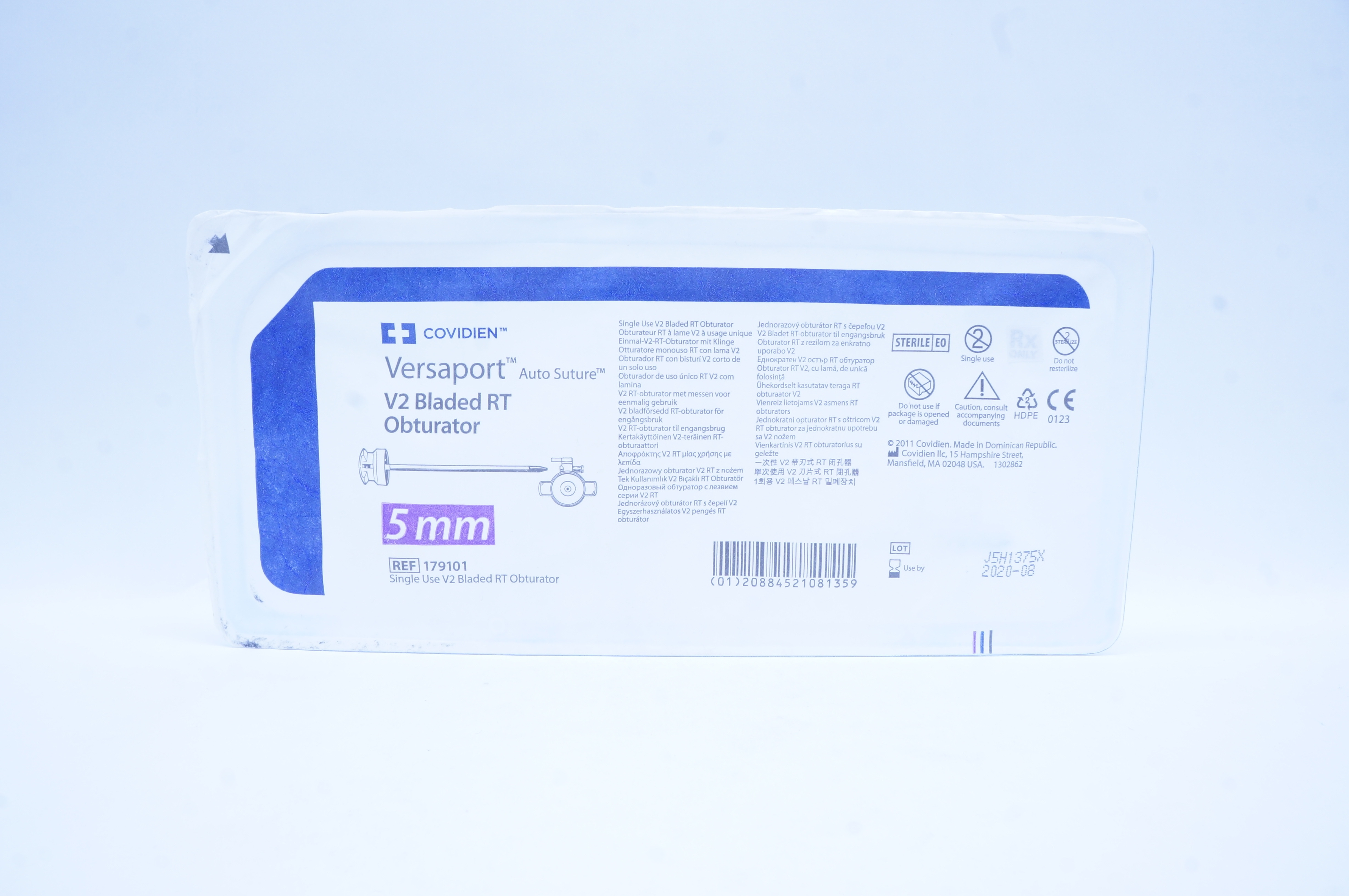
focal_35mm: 27
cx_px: 674
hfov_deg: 67.4
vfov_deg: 47.8
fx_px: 1011
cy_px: 448
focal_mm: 18
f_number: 14
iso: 400
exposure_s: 1/10
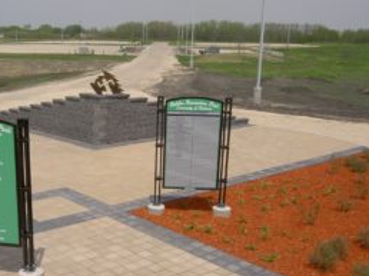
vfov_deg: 30.6
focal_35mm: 47
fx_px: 501
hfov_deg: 40.0
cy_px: 188
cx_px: 122
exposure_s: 1/800
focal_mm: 5.6
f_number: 4.7
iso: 50
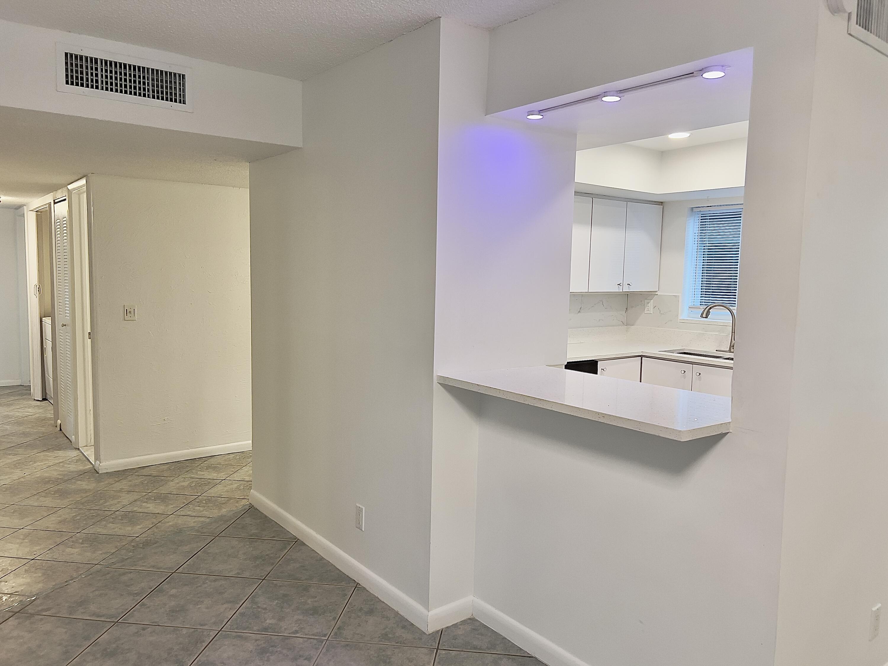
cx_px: 444
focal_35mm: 26
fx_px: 667
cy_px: 333
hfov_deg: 67.3
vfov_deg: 53.1
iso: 100
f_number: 1.5
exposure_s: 1/120
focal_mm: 5.7
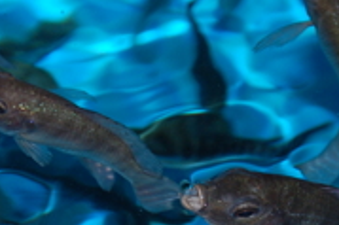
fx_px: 3471
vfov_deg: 3.7
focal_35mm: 369
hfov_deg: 5.6
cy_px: 253
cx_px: 184
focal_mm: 80
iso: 400
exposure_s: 1/60
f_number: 5.3
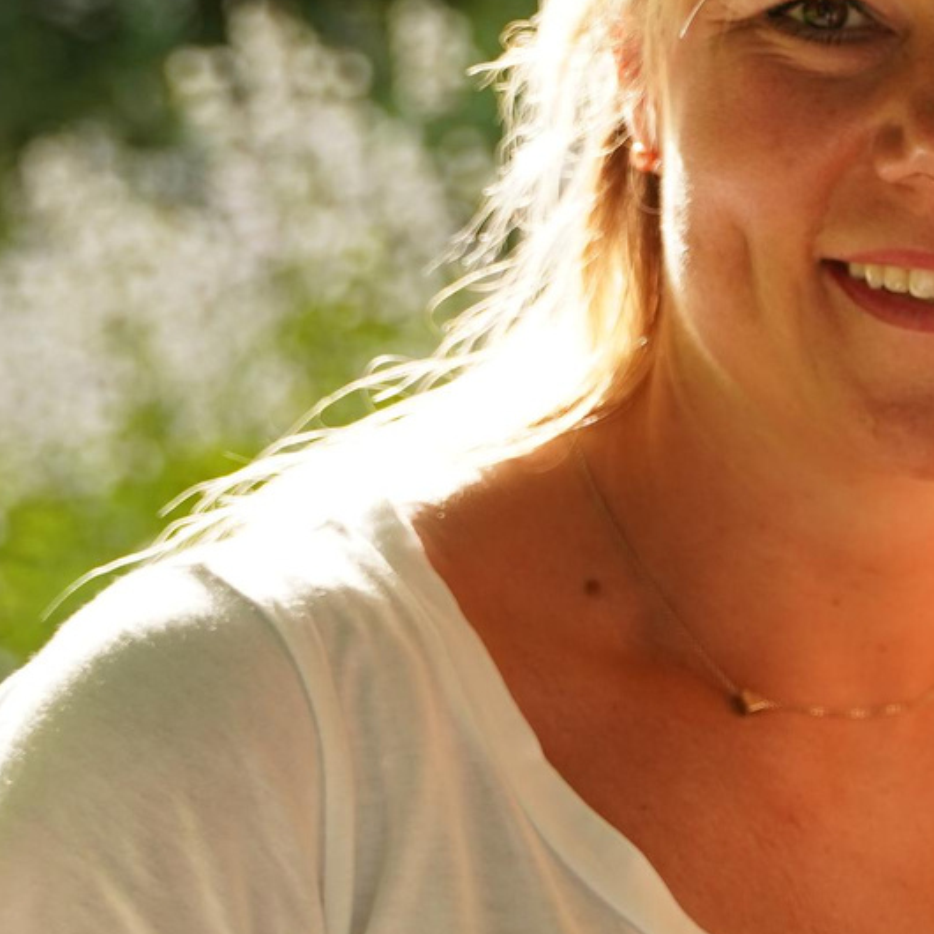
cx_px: 1544
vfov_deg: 11.0
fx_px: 4850
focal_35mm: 159
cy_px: 478
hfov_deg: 10.5
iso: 250
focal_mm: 38.7
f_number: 2.8
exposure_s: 1/200
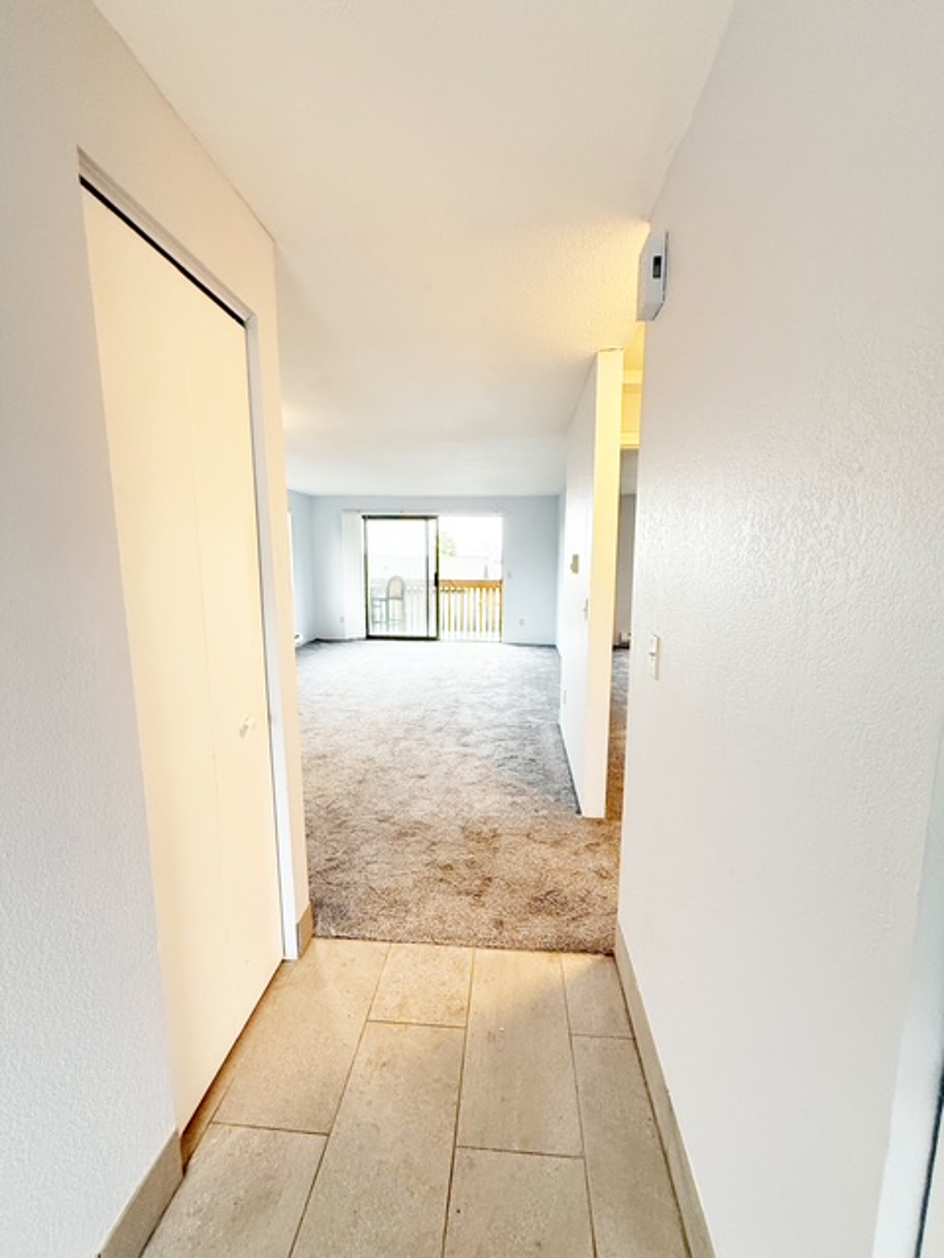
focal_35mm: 14
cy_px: 629
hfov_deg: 85.7
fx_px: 509
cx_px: 472
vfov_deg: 102.1
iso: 320
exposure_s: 1/120
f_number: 2.2
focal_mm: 2.22
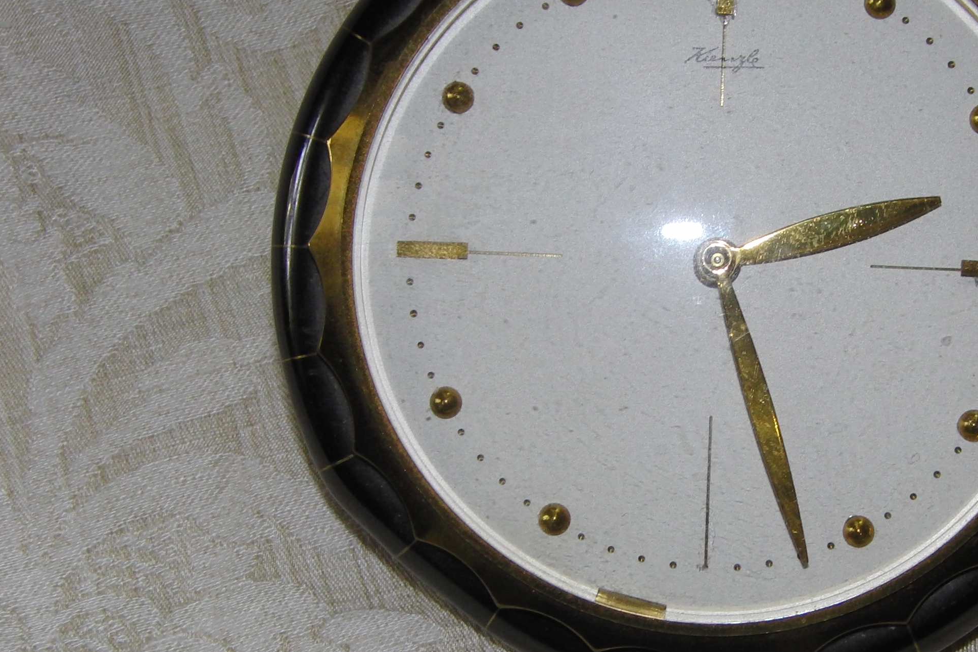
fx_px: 2499
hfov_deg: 22.0
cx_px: 718
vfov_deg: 14.9
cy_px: 382
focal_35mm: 92
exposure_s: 1/60
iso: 100
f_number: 3.3
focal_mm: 8.7
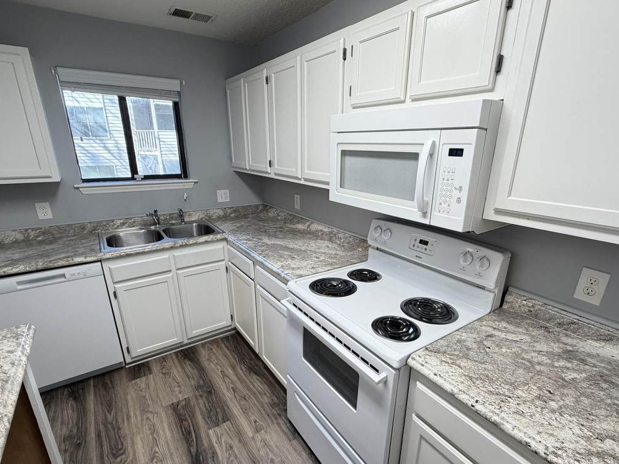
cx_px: 321
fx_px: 322
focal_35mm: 18
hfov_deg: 87.7
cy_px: 253
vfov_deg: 71.4
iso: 250
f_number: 2.2
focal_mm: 2.22
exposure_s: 1/120
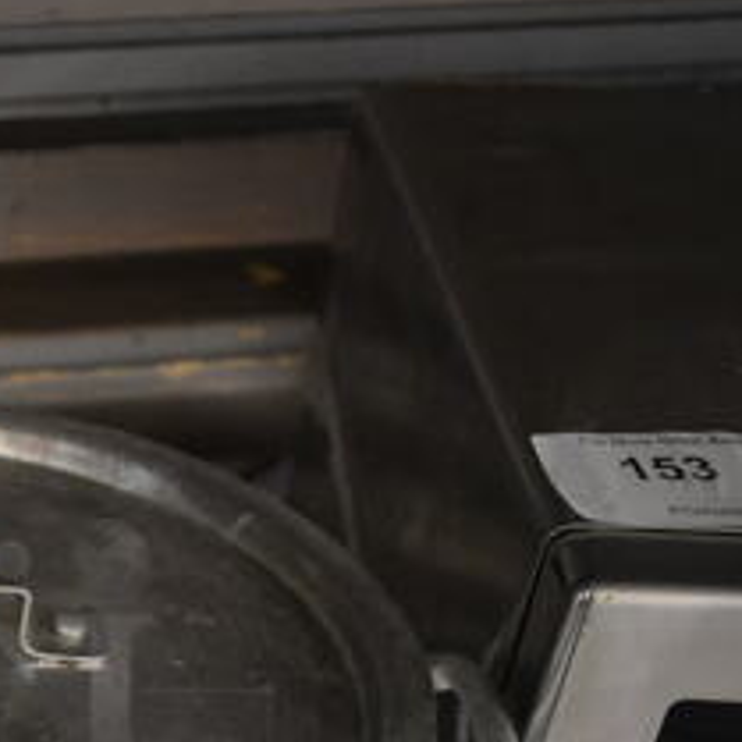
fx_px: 1625
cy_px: 703
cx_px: -99
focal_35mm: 67
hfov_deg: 23.9
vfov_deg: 24.8
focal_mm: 18
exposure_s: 1/30
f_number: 3.5
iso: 2000
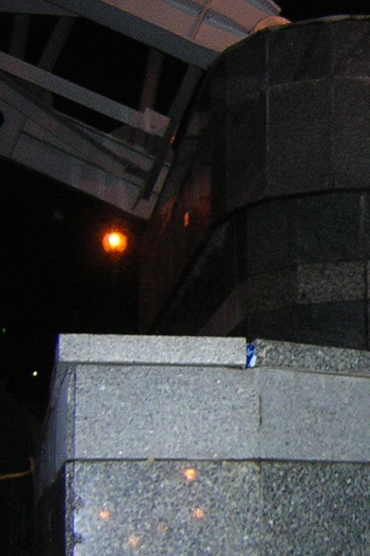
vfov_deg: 25.9
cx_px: 522
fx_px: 1202
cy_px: 337
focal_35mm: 78
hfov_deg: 16.3
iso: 400
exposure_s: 1/60.1
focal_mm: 4.7
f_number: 2.6
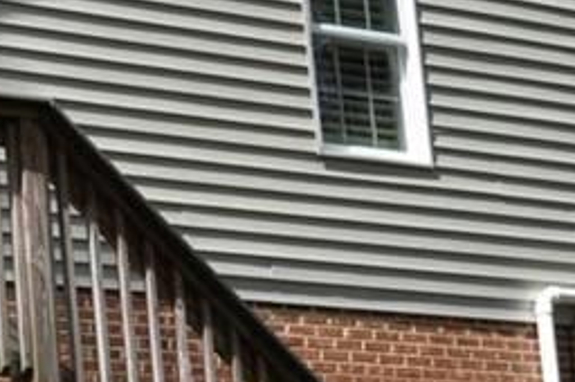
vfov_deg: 9.5
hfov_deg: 13.5
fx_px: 2297
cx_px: -249
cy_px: 271
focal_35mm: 144
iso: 200
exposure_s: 1/250
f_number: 8
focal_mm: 24
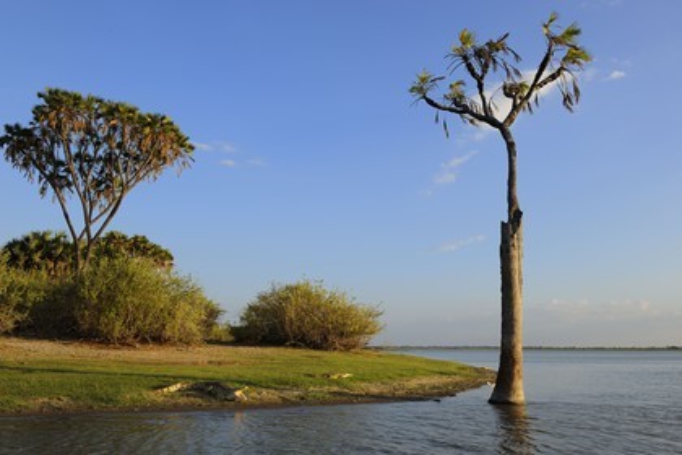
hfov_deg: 63.7
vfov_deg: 45.0
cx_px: 341
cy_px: 228
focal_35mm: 29
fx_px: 549
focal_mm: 29
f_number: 9
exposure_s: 1/160
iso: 200
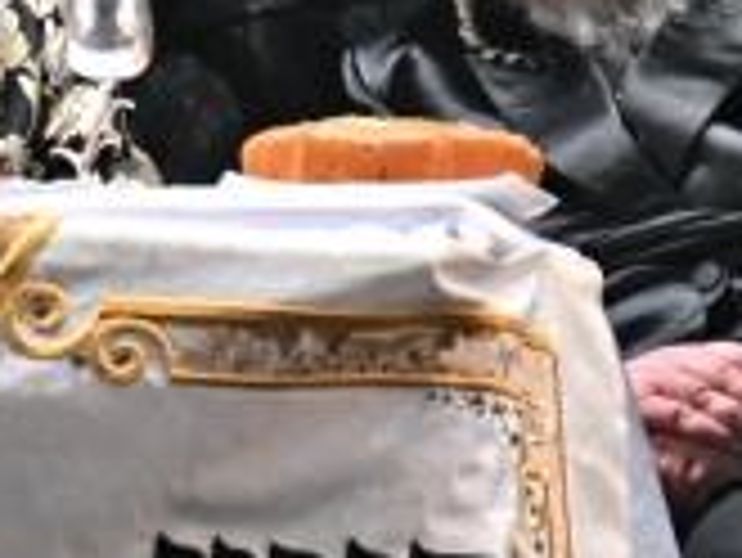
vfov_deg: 0.8
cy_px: -236
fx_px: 38375
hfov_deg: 1.1
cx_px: 567
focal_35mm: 1789
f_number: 2.8
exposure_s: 1/125
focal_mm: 200
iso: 125
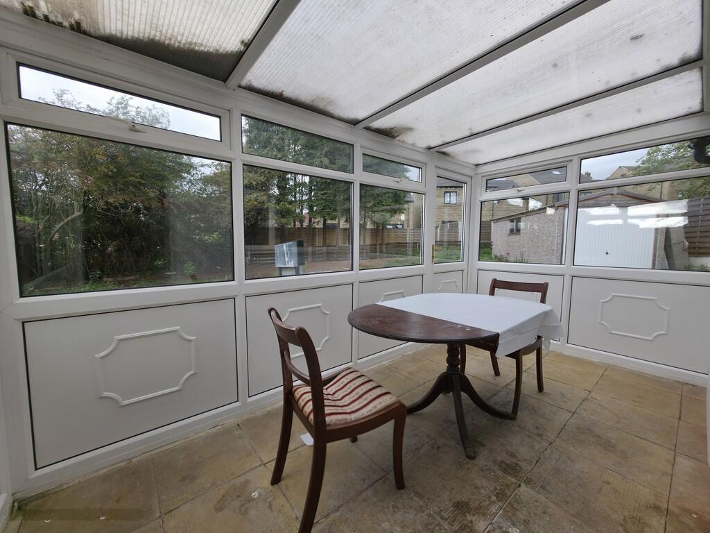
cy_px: 266
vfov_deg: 89.9
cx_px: 355
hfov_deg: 106.2
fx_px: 267
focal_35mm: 13
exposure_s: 1/385
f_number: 1.9
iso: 20
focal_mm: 2.2
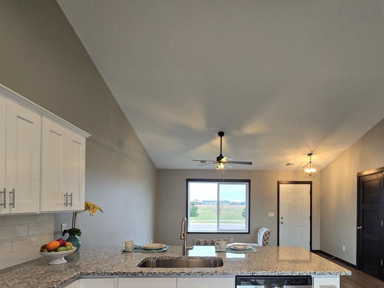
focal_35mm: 19
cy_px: 206
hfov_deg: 84.0
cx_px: 222
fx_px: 211
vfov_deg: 65.6
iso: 125
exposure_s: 1/60
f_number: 2.2
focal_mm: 2.2
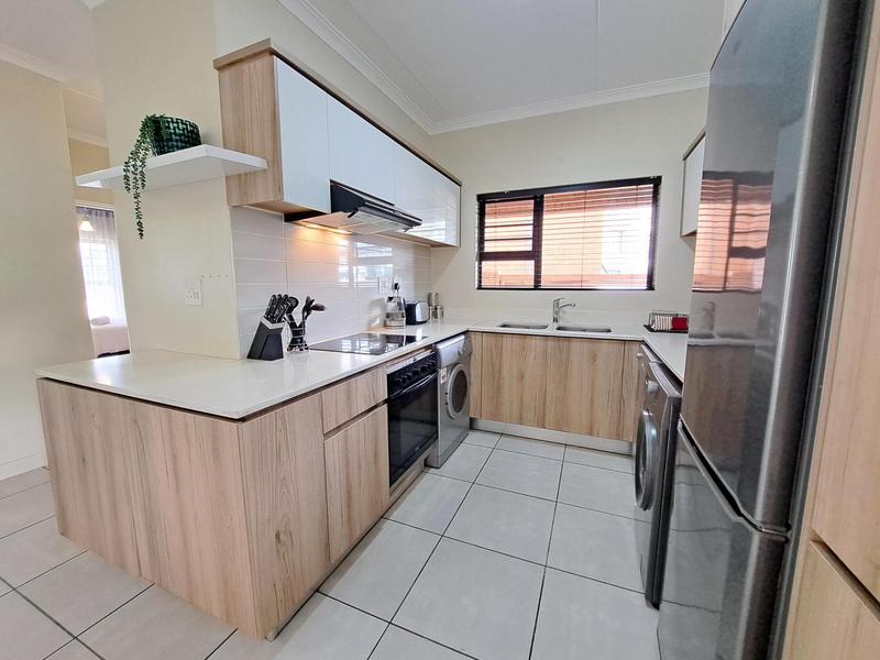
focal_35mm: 13
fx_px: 330
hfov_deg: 106.2
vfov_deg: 89.9
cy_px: 330
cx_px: 440
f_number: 2.2
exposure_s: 1/50
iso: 200
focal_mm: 1.74
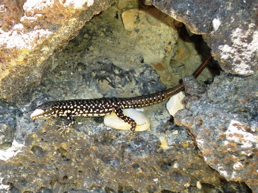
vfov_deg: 13.0
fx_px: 850
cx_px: 129
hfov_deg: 17.3
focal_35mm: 114
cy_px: 96
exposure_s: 1/124
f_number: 5.9
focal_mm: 18.9
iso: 200
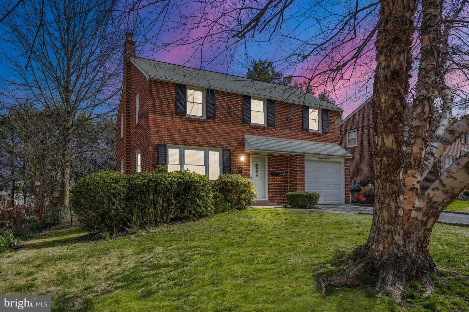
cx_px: 234
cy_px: 156
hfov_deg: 73.7
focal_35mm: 24
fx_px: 313
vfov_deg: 53.1
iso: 400
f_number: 9
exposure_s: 1/800
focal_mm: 24
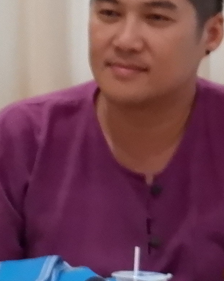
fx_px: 4502
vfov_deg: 3.6
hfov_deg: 2.8
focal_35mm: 543
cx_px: 432
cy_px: 329
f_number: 5.6
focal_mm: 50
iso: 3200
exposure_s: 1/100
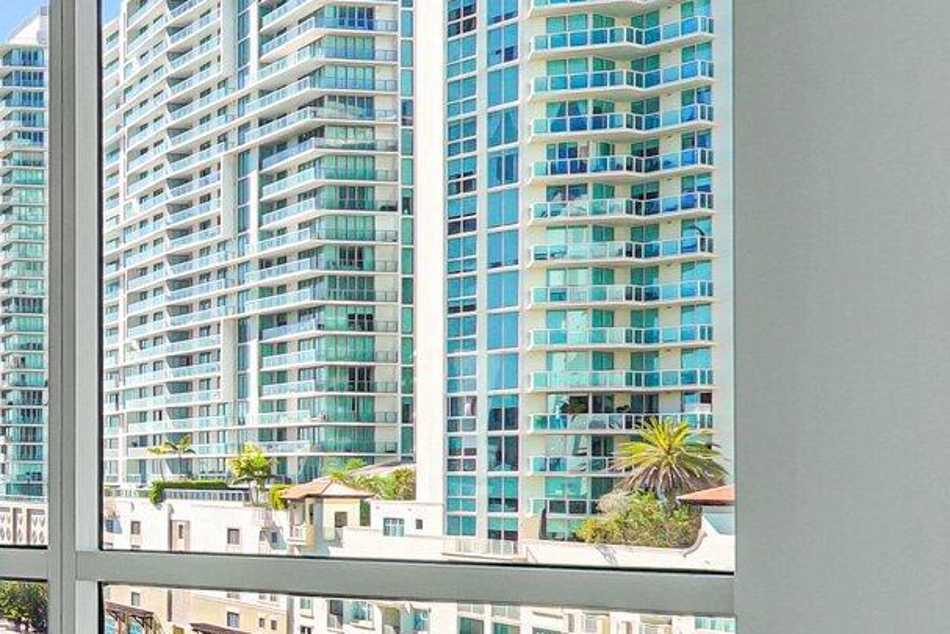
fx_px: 1470
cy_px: 503
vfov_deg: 24.0
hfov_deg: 27.7
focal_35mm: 56
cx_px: -374
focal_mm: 16.5
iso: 640
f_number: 13
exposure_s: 1/100
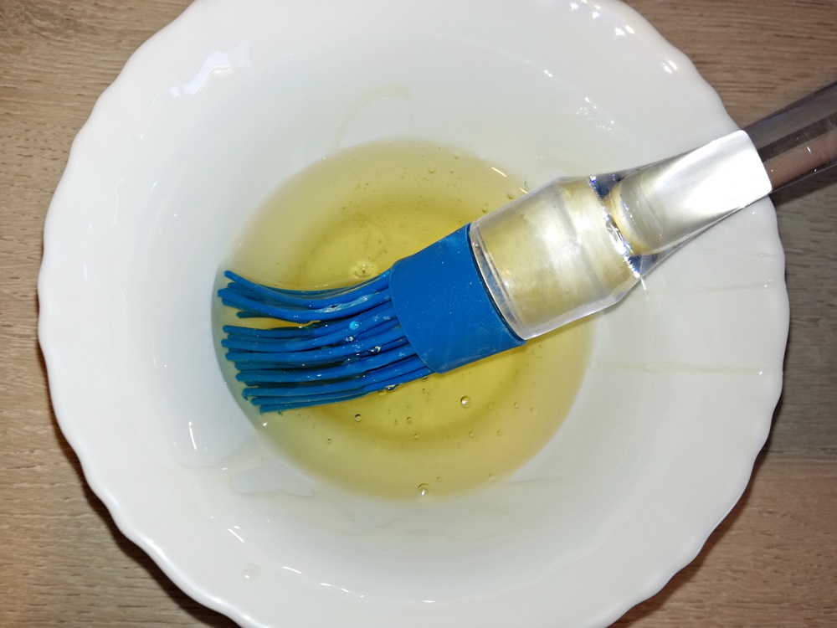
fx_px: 653
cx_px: 418
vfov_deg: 51.4
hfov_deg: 65.3
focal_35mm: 27
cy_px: 314
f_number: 2
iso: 50
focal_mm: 3.79
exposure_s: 1/50
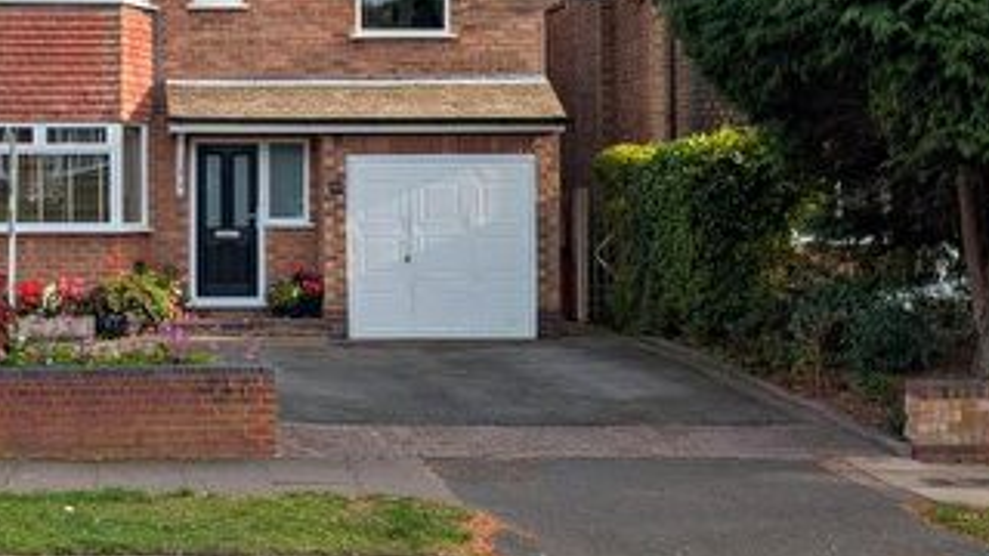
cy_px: 184
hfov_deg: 35.3
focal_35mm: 57
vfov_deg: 21.0
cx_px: 184
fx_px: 1495
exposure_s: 1/487
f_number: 1.68
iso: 23
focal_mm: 6.9
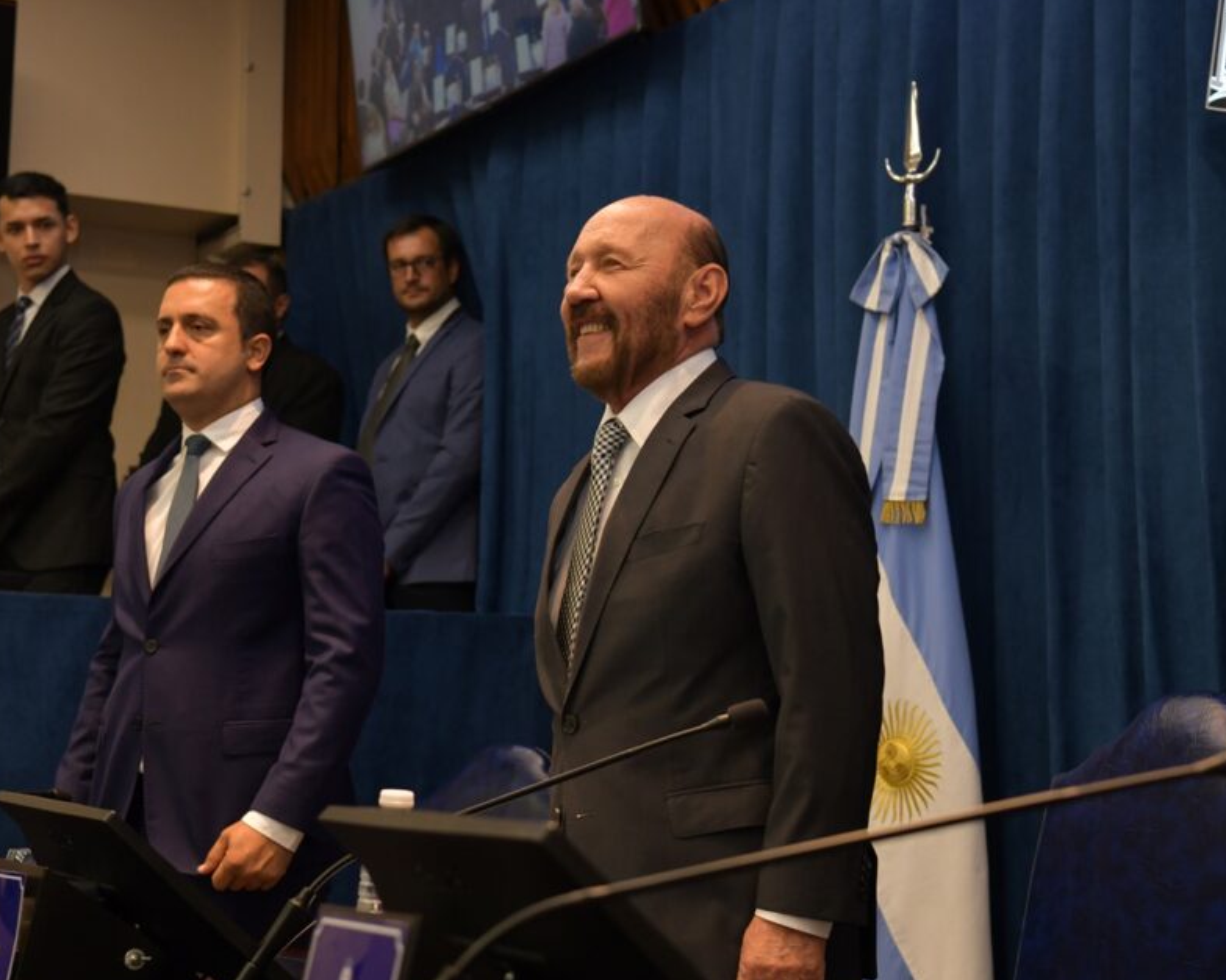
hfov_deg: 26.7
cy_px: 514
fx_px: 2576
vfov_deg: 21.5
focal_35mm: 71
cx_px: 527
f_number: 5
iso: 1250
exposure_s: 1/125
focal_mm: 52
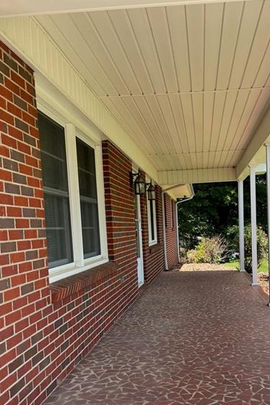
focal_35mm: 37
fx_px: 416
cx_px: 184
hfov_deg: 35.5
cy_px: 263
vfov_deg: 51.1
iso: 32
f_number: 1.6
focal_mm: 5.1
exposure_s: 1/867
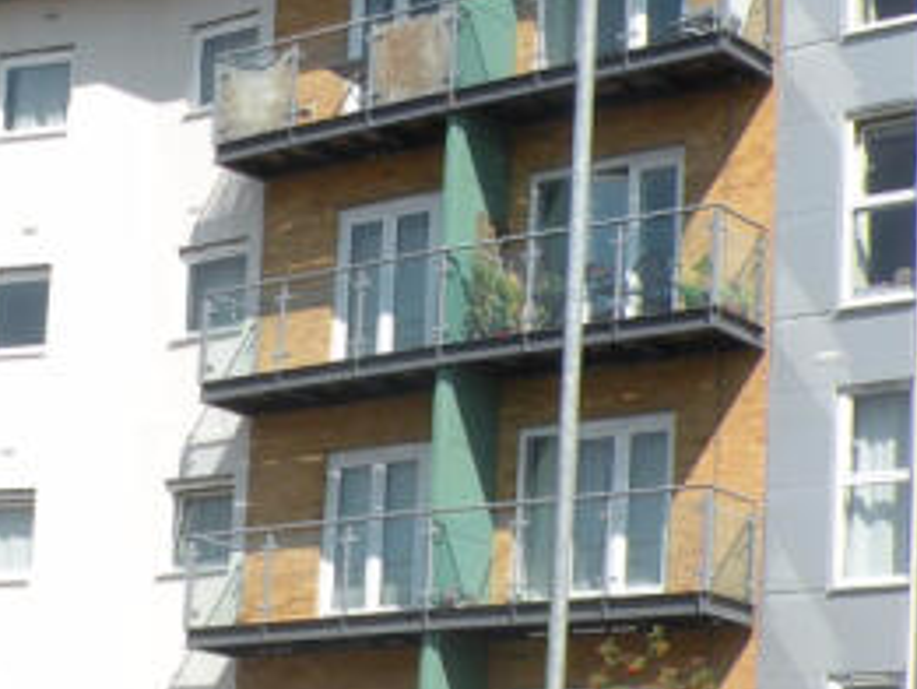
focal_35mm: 106
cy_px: 745
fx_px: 2809
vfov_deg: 13.7
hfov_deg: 18.4
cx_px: 235
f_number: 6.3
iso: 64
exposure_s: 1/213
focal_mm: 4.7
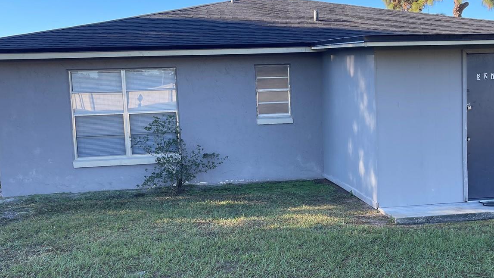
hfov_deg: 52.5
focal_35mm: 38
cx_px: 289
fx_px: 498
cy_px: 144
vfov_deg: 31.2
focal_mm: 5.1
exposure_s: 1/486
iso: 32
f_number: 1.6
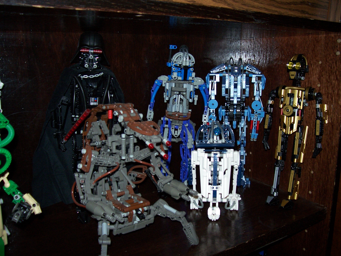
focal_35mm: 34
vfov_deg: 41.8
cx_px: 170
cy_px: 128
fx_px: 335
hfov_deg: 54.0
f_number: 2.7
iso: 125
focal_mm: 5.6
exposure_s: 1/60
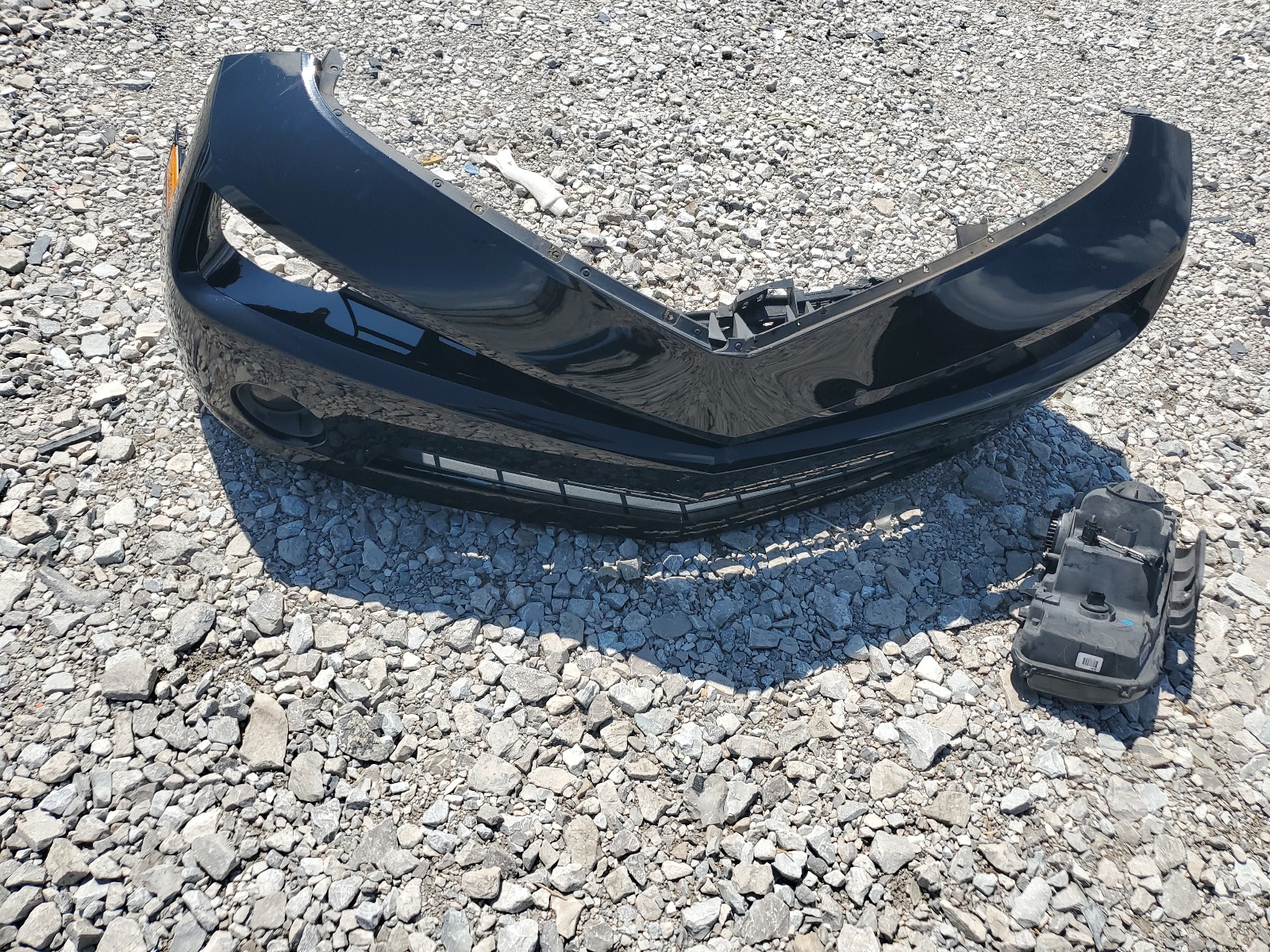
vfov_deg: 53.1
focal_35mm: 26
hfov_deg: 67.3
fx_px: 954
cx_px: 635
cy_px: 476
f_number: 1.5
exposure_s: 1/3333
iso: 50
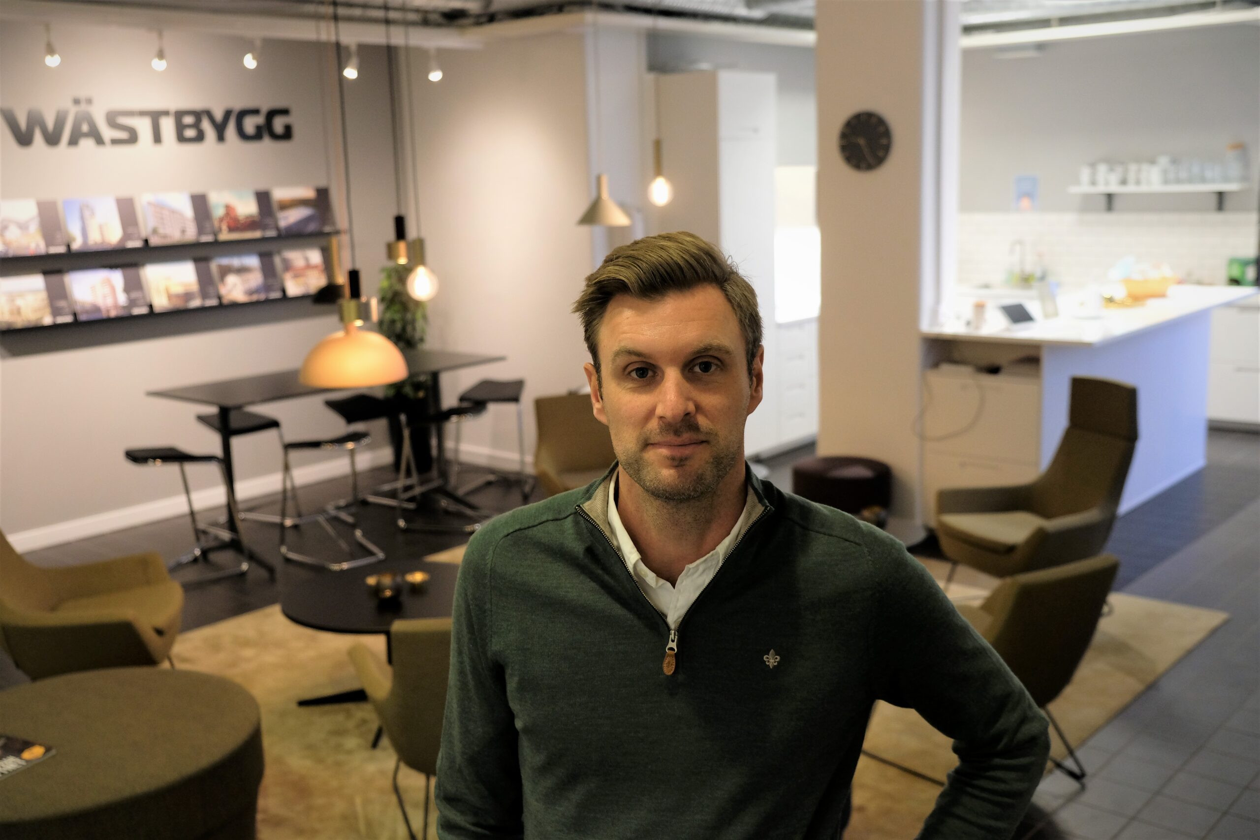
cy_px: 420
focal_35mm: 36
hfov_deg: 53.1
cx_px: 630
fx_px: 1260
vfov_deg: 36.9
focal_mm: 24.3
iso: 1250
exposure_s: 1/60
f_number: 3.2
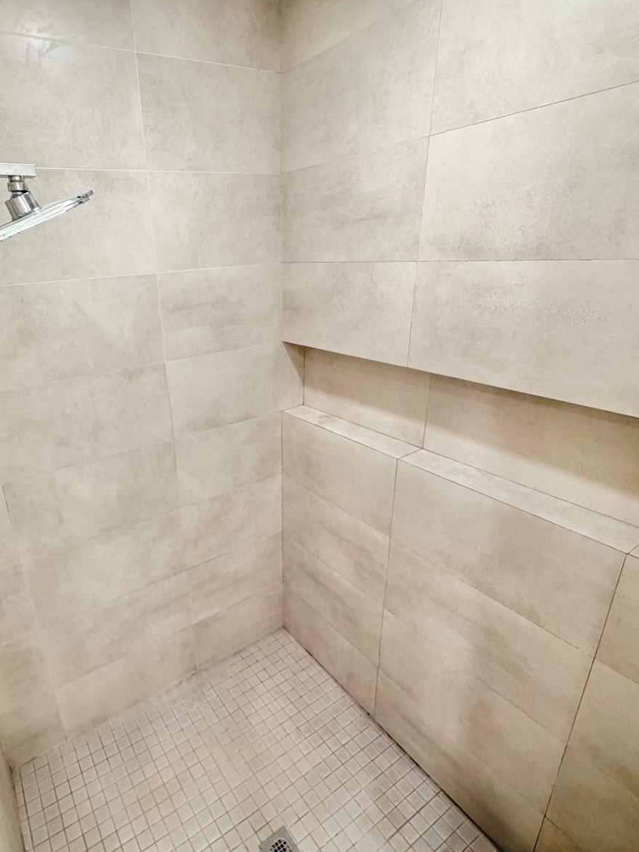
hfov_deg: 67.1
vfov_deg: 84.7
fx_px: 468
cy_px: 426
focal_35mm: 19
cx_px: 221
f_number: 2.2
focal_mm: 2.22
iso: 250
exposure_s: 1/60
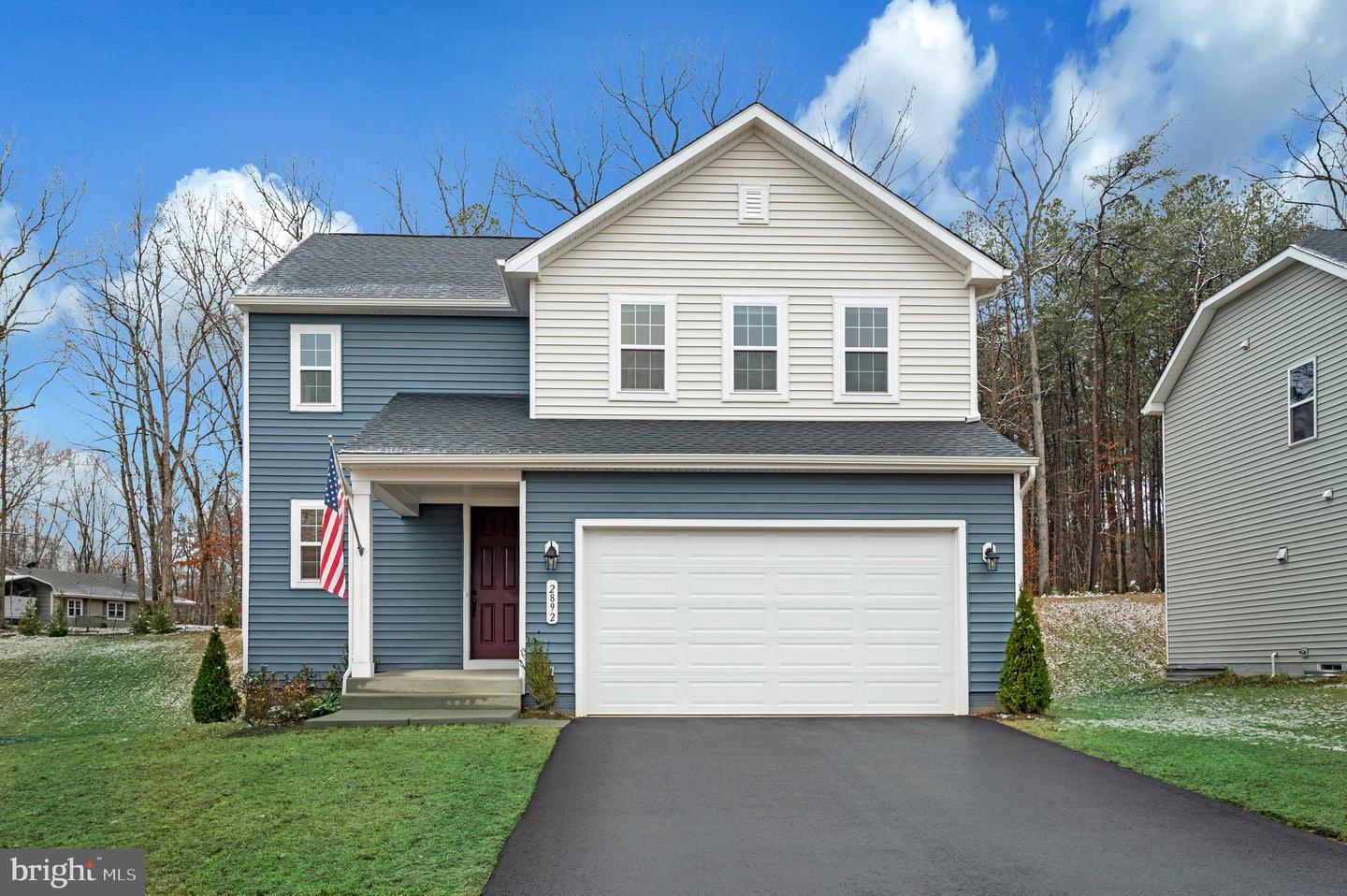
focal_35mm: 30
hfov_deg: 62.0
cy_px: 448
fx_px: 1122
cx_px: 674
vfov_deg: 43.5
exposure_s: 1/250
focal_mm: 30
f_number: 5.6
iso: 140
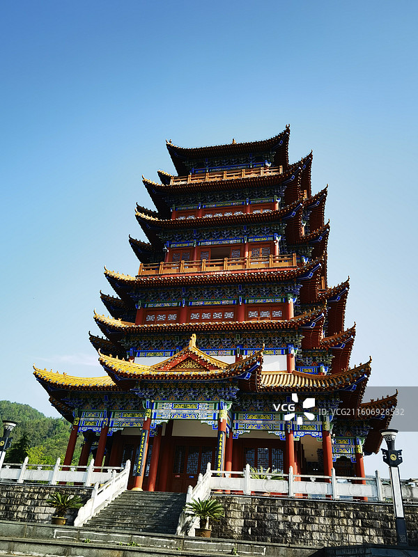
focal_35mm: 27
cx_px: 209
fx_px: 435
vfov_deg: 65.3
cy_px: 278
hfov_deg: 51.4
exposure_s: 1/1255
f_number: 1.9
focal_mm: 6.67
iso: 50
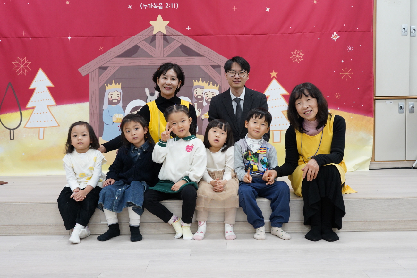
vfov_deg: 40.0
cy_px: 139
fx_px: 382
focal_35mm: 33
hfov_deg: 57.2
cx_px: 208
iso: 2500
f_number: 6.3
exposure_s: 1/60
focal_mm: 33
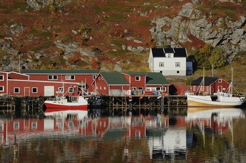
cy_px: 80
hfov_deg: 9.5
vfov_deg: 6.3
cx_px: 123
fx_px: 1482
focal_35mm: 217
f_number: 11
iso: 200
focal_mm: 200
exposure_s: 1/320
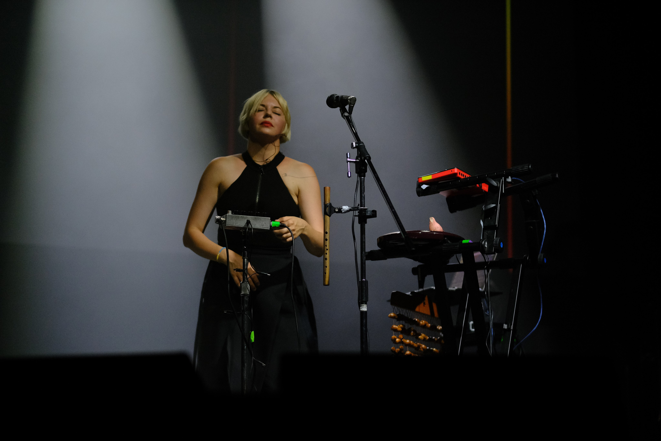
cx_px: 330
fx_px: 1542
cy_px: 220
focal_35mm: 84
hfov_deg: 24.2
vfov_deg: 16.3
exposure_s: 1/800
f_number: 1.6
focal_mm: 56
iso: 1600
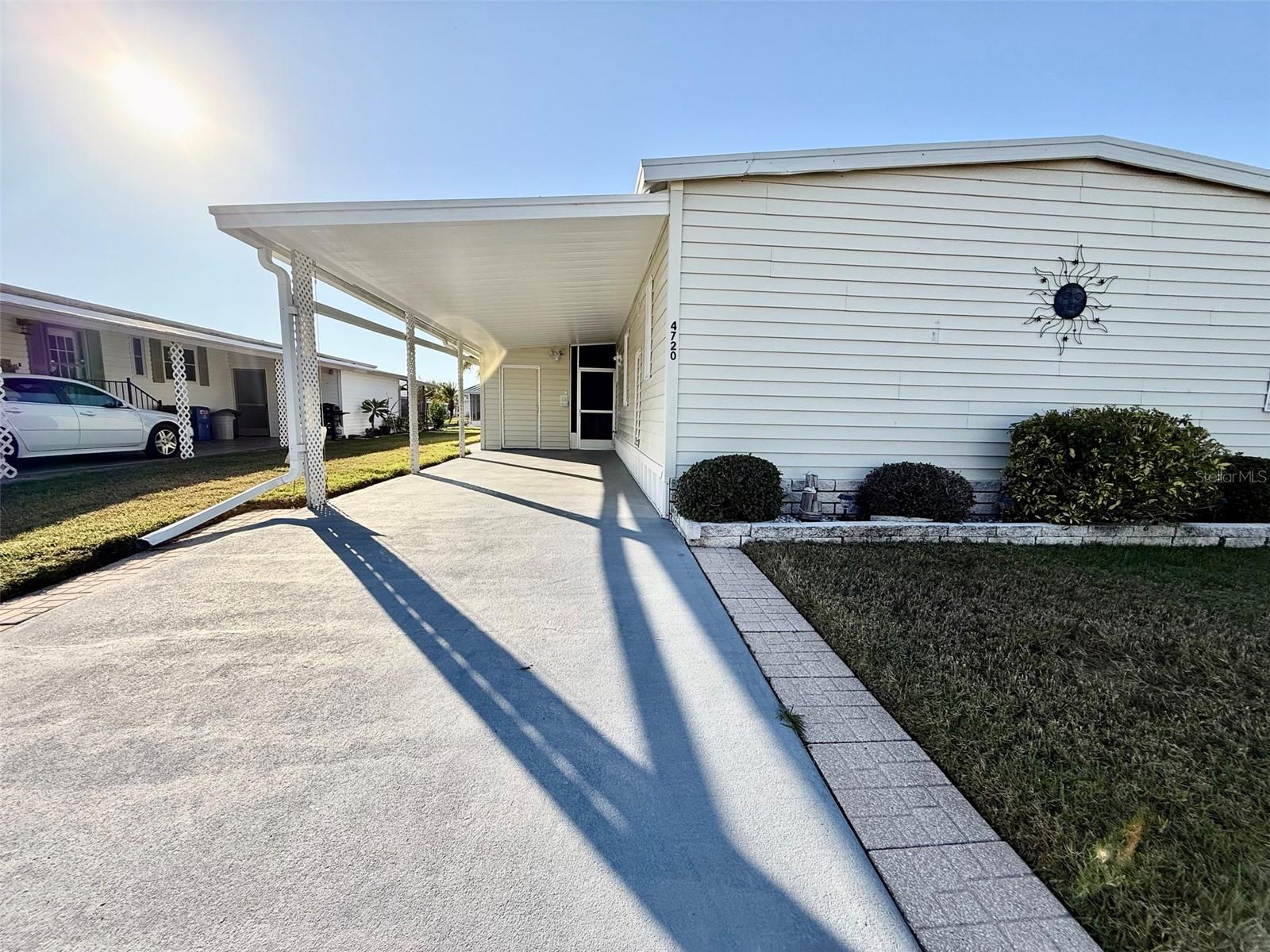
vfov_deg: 85.7
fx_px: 514
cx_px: 635
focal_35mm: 14
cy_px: 476
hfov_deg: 102.1
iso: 64
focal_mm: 2.22
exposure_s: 1/1534
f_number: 2.2
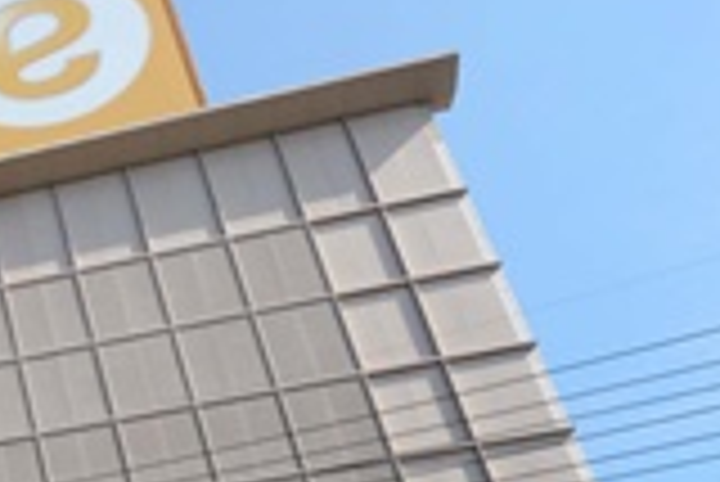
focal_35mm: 68
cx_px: -486
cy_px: 468
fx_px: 1361
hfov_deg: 21.9
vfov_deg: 19.5
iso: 1000
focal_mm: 17
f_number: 13
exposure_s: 1/640
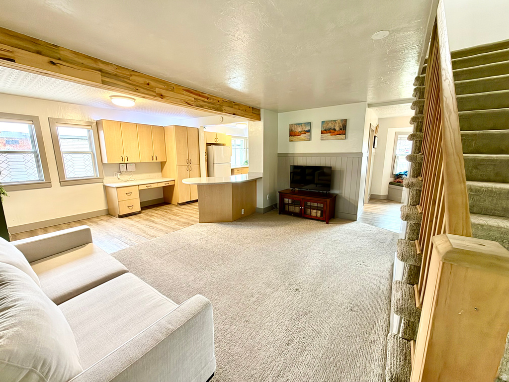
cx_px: 254
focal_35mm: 14
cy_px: 191
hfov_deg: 102.1
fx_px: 206
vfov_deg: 85.7
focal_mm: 2.22
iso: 320
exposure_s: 1/40
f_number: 2.2
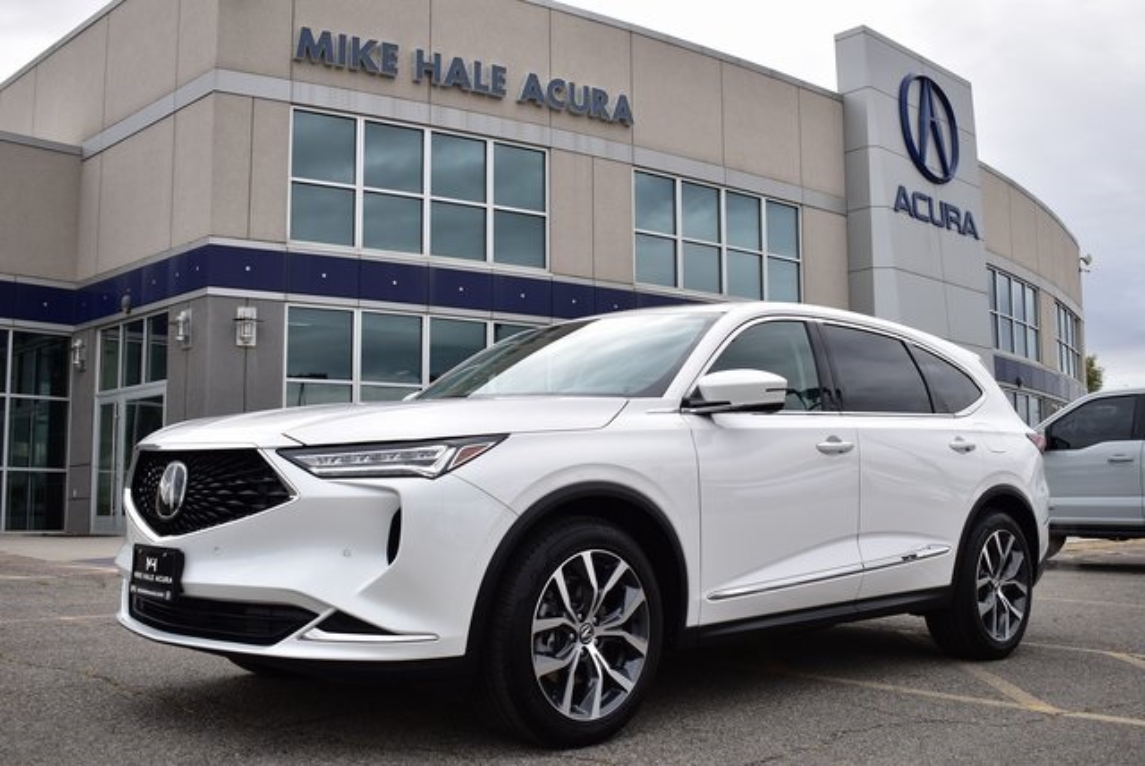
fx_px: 1194
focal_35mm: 38
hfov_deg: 51.2
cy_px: 383
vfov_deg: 35.6
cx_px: 572
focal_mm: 25
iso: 100
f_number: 5.6
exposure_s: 1/125
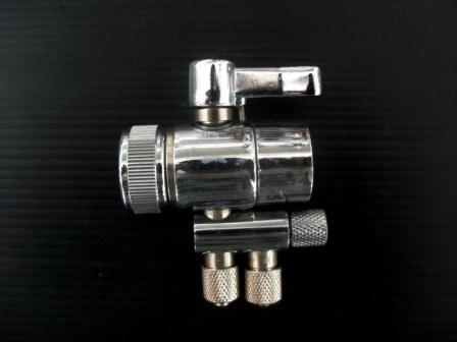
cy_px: 171
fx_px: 488
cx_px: 228
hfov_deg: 50.1
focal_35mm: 37
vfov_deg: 38.7
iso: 200
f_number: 2.8
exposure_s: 1/13
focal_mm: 6.2
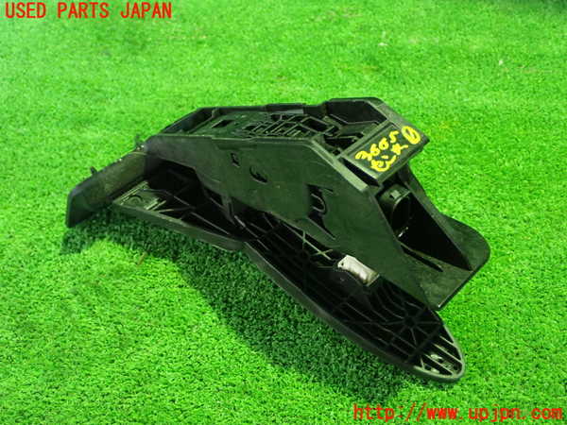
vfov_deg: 35.1
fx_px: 672
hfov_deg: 45.8
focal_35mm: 41
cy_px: 212
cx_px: 284
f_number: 2.8
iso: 800
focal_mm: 7.31
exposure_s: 1/10
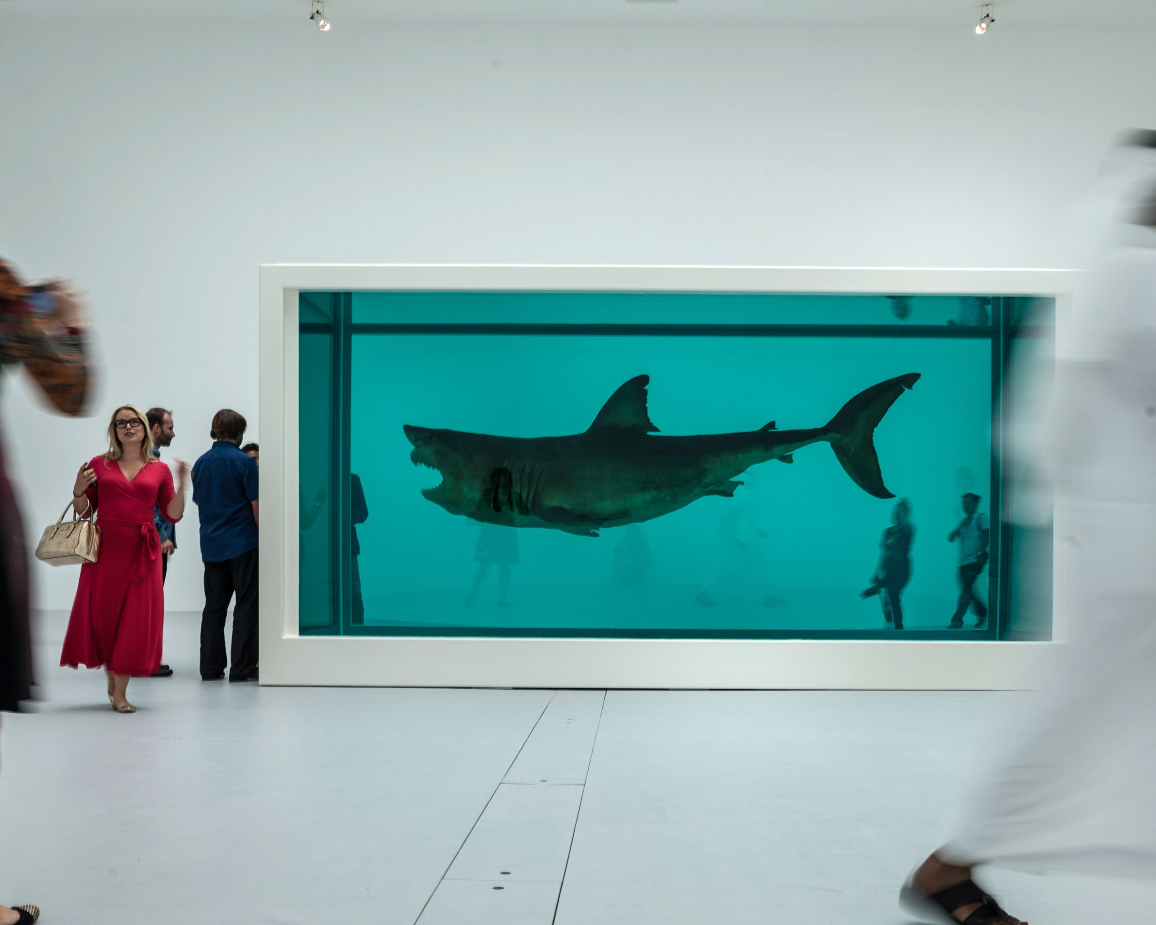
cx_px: 667
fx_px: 1369
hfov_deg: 45.6
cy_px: 465
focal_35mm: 40
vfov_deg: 37.3
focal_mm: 35
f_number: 9.5
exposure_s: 1/10
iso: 200
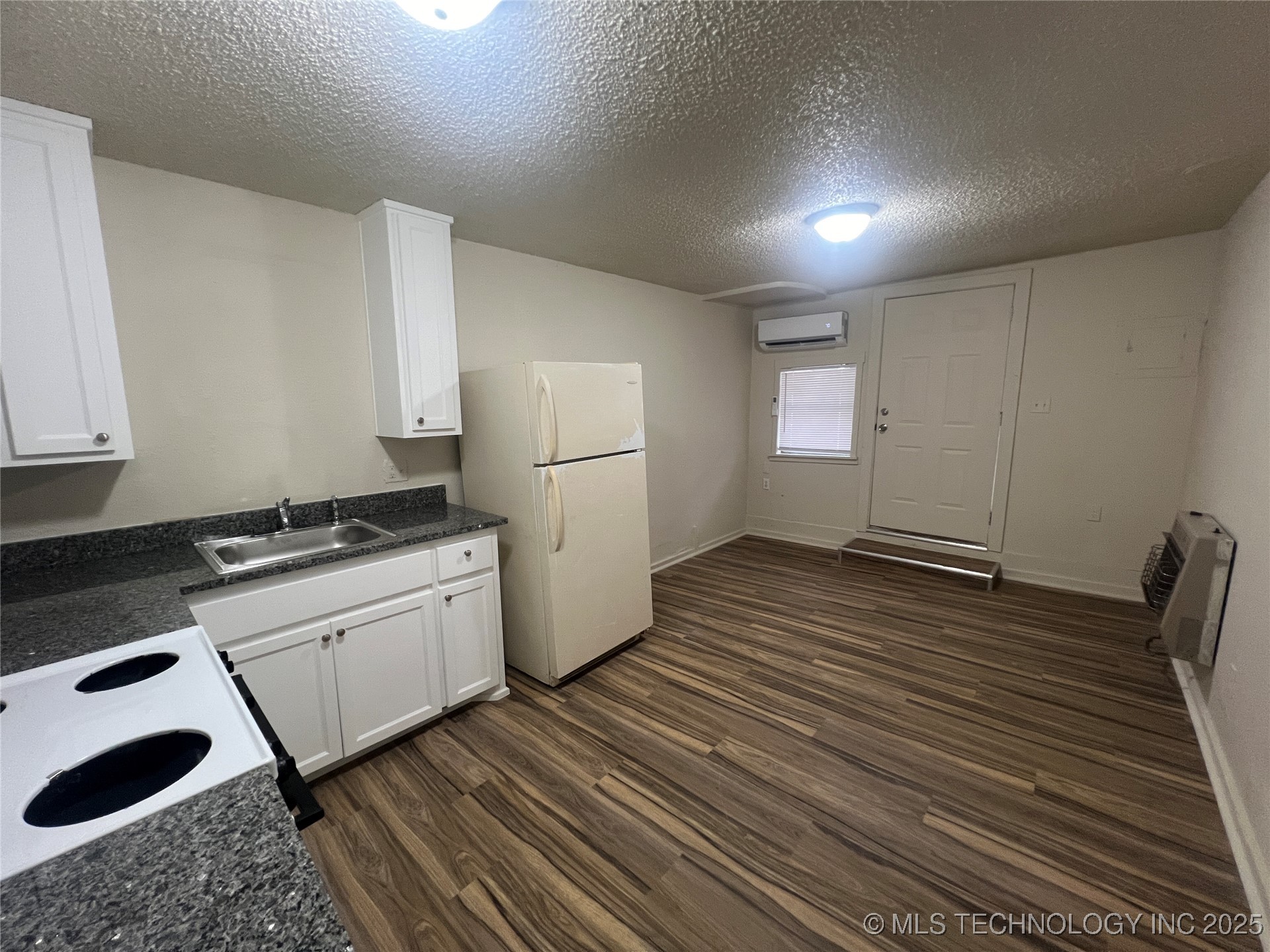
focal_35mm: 13
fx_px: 477
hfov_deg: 106.2
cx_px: 635
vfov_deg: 89.9
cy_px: 476
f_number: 1.8
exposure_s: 1/60
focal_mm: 1.57
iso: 200
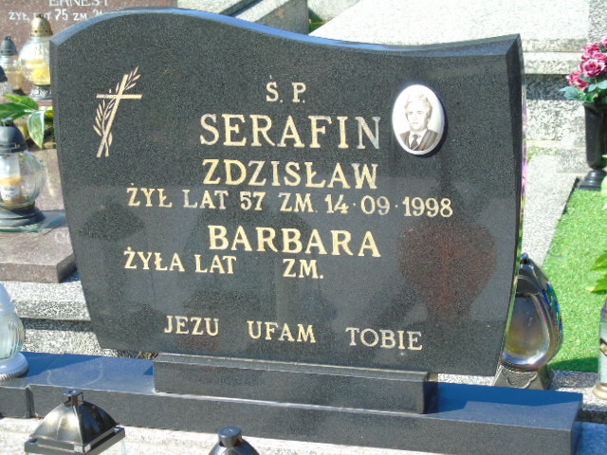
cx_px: 304
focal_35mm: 82
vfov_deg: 18.0
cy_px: 228
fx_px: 1438
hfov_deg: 23.8
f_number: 4.1
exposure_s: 1/200
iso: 80
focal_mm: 15
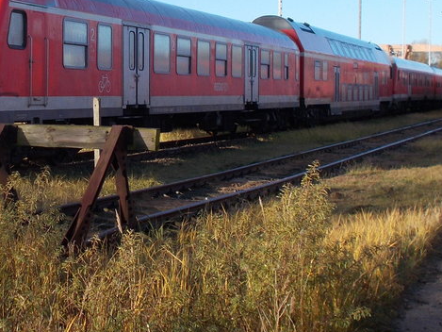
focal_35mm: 87
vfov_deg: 16.9
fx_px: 1111
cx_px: 82
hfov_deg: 22.2
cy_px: 89
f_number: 3.6
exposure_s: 1/500
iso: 80
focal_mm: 6
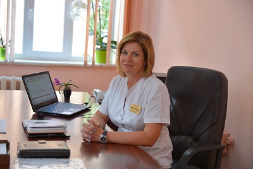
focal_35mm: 58
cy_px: 84
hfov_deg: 34.5
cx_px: 126
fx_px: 408
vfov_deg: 23.4
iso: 125
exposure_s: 1/30
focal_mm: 58
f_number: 4
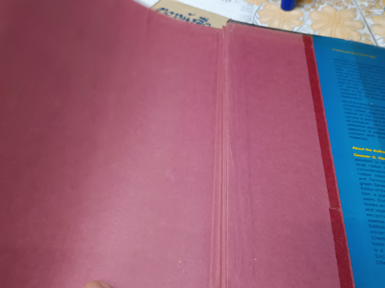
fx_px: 356
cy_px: 172
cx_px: 231
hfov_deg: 56.4
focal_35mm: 32
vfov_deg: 43.9
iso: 1313
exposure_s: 1/25
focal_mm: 5.31
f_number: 1.7
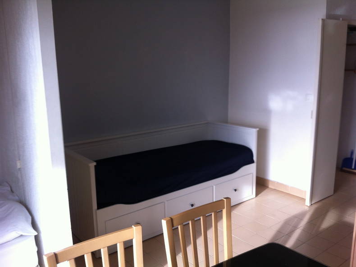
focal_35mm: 35
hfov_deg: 52.6
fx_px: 360
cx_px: 178
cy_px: 134
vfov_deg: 40.7
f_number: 2.8
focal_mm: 3.85
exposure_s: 1/40
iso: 80
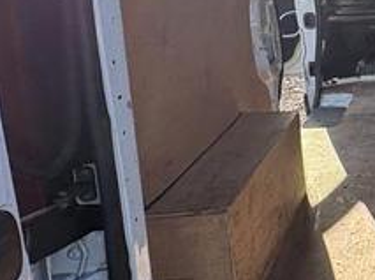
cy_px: 62
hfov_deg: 26.0
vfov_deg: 24.4
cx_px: 532
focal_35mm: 59
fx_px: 638
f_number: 2.2
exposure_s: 1/318
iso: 40
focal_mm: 2.22
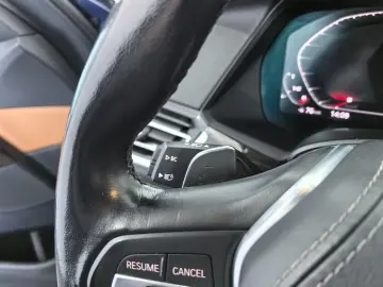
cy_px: 144
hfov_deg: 65.3
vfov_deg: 51.4
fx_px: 299
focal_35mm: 27
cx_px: 192
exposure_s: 1/100
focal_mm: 6.98
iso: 1000
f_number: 2
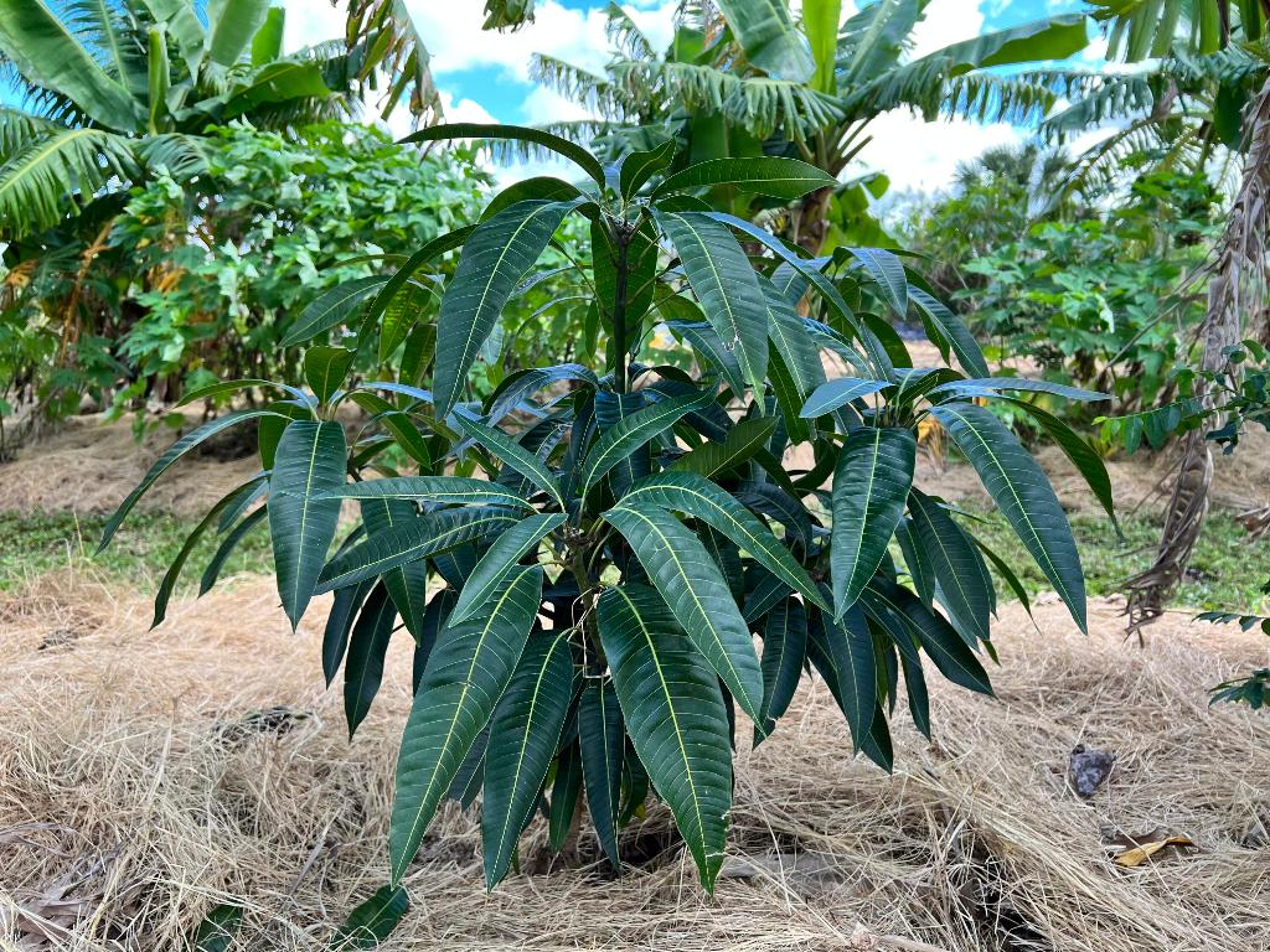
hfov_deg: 67.3
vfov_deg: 53.1
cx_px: 635
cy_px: 476
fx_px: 954
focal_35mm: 26
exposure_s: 1/464
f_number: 1.5
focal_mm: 5.7
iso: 50
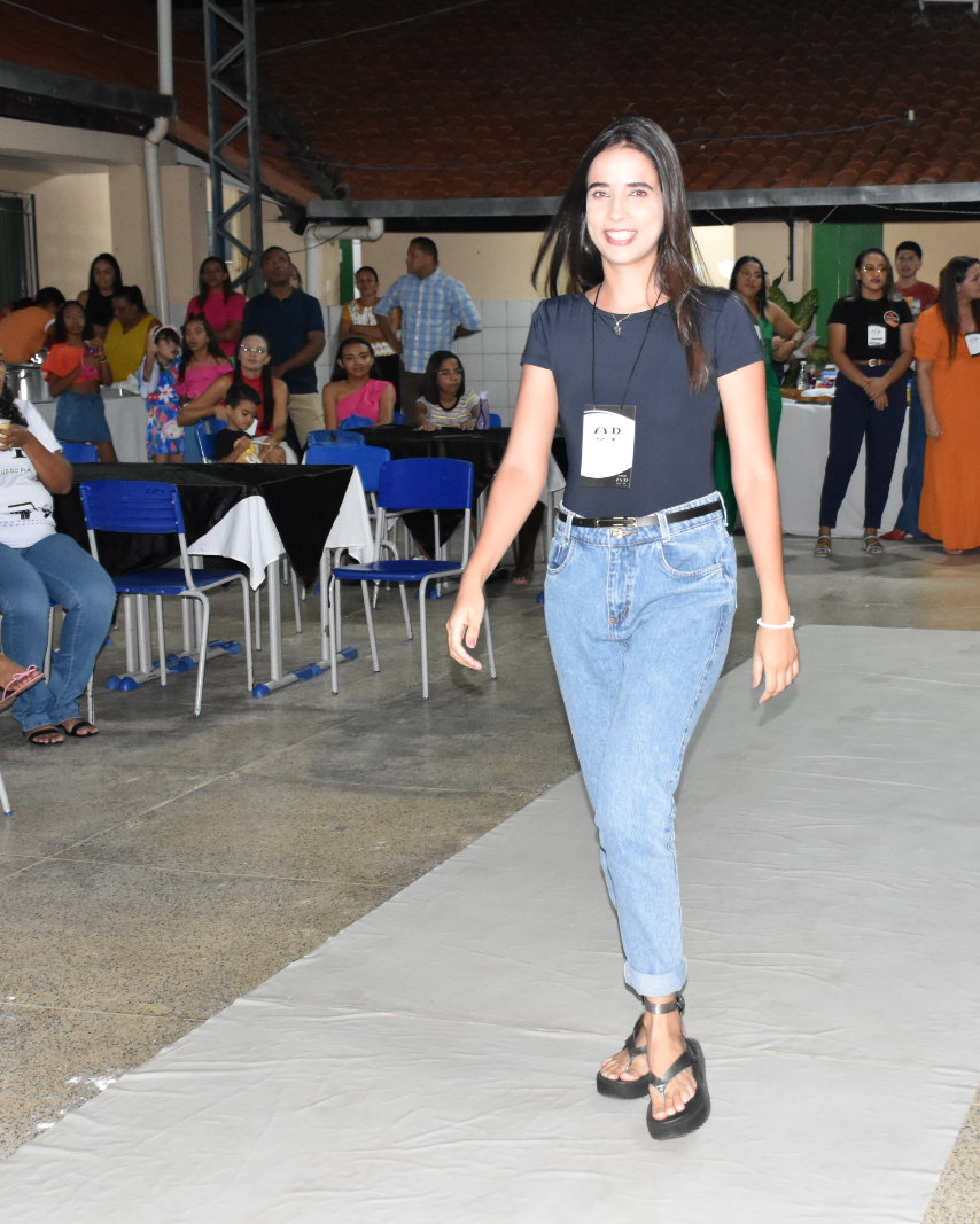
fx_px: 2092
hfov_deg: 26.3
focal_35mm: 58
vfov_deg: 32.6
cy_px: 614
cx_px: 608
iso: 2500
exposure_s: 1/100
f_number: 5
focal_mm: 27
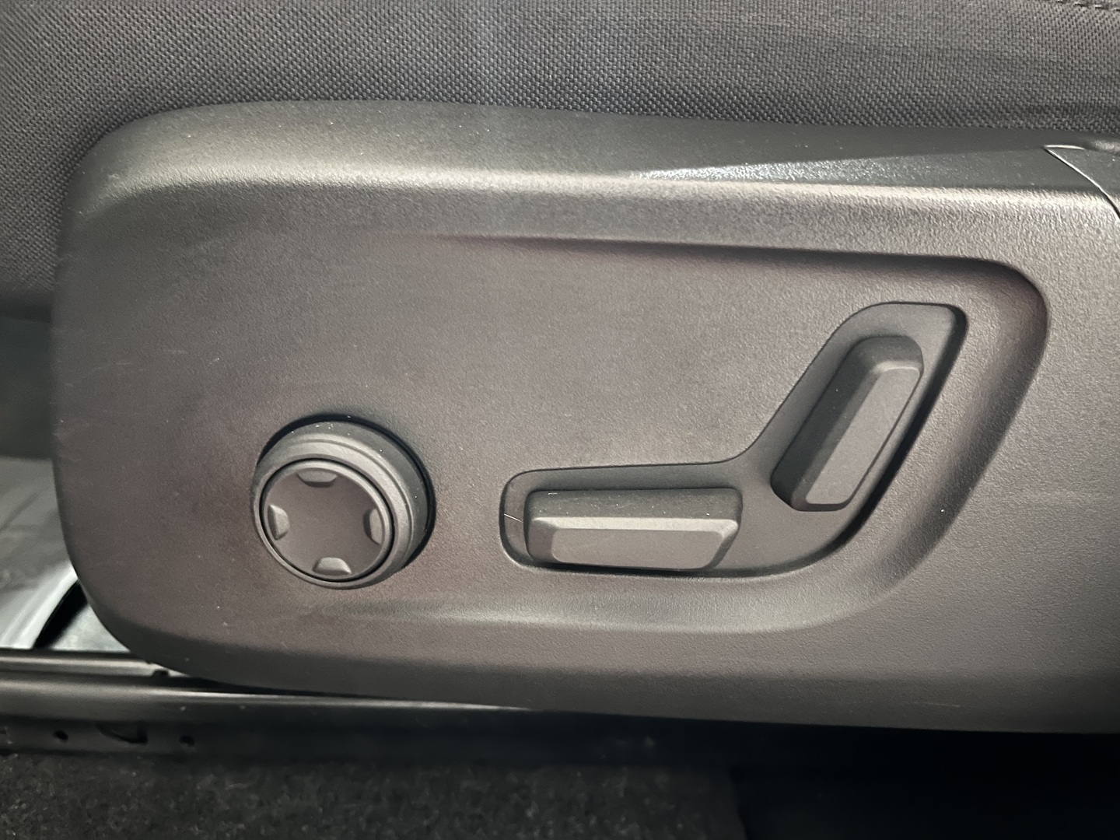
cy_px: 420
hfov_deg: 67.3
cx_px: 560
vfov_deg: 53.1
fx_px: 841
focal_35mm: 26
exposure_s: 1/13
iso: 640
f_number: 1.6
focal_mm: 5.1
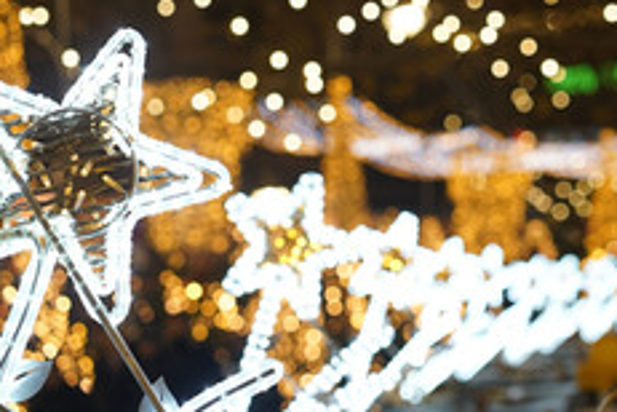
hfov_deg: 12.3
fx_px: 2845
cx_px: 522
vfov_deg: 8.2
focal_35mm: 166
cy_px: 27
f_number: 3.5
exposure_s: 1/100
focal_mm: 85
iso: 1600
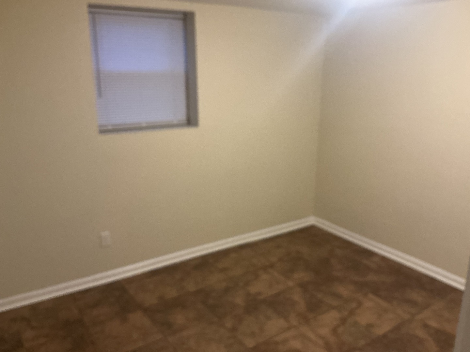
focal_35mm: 29
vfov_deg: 48.2
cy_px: 176
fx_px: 394
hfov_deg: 61.7
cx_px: 235
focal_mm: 3
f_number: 1.8
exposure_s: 1/40
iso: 200
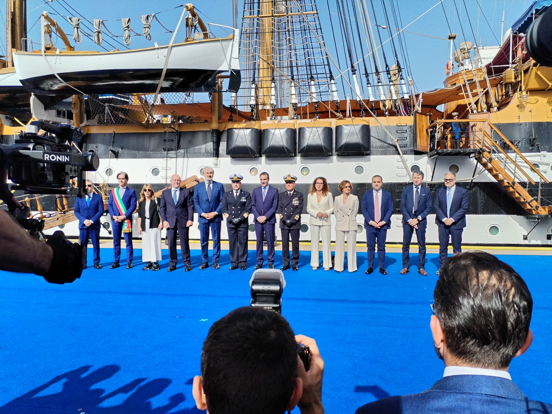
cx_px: 276
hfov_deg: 67.3
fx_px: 415
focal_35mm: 26
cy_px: 207
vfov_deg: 53.1
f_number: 1.8
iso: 100
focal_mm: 4.75
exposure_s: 1/1648
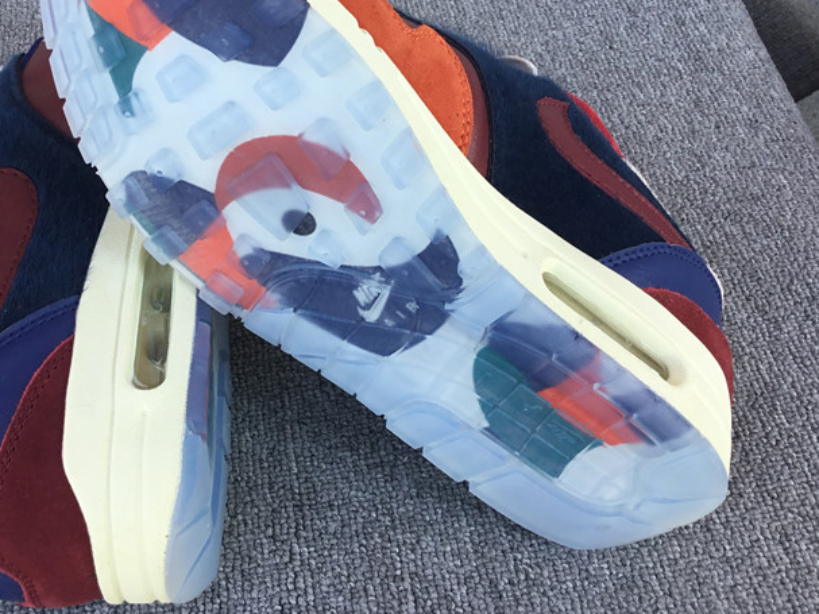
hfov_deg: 41.2
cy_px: 183
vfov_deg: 31.1
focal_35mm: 46
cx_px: 352
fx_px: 1088
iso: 25
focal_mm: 3.3
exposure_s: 1/101
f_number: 2.4
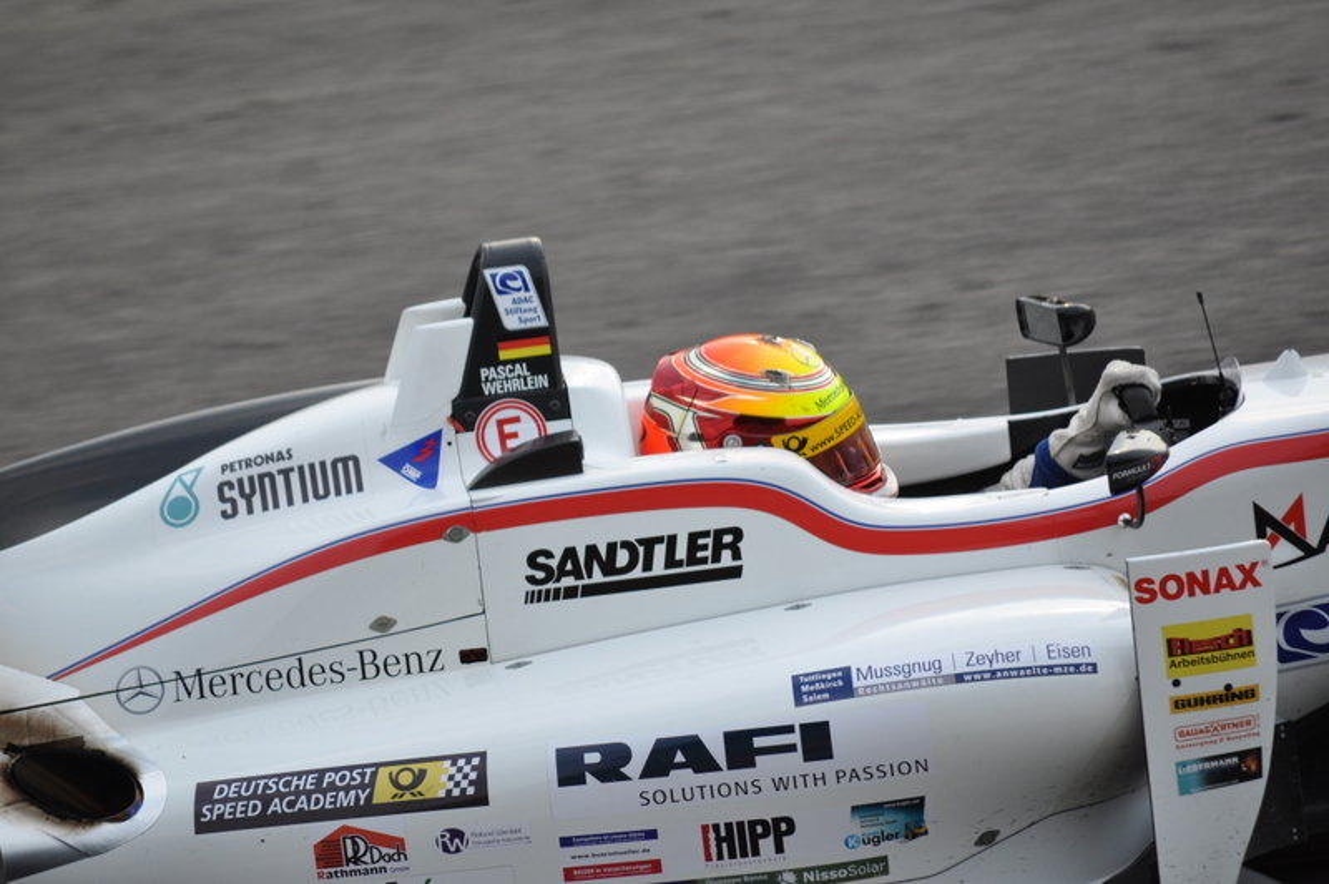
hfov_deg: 4.6
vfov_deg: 3.0
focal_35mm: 450
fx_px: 16598
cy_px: 442
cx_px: 664
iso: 320
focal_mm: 300
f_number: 6.3
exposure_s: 1/640
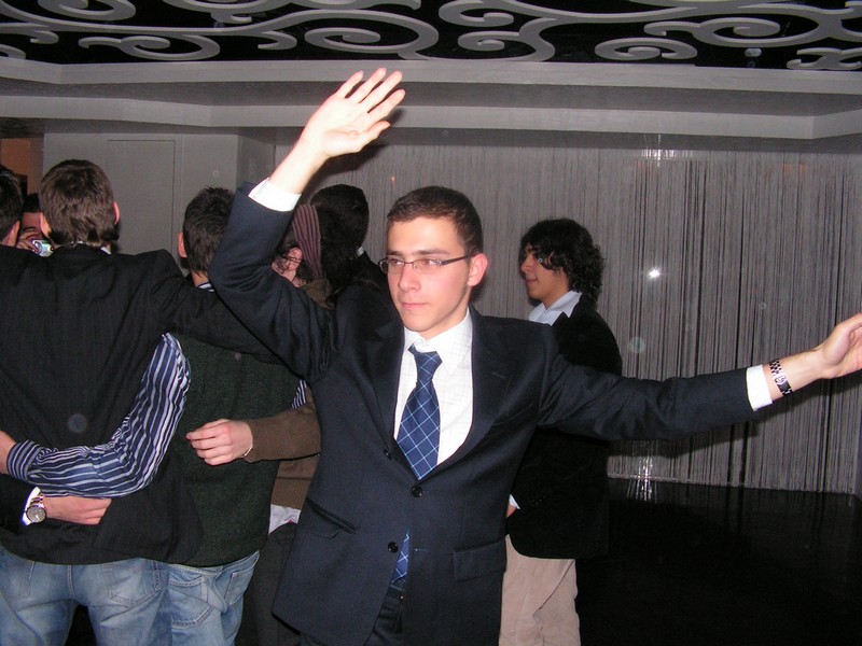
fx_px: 896
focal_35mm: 36
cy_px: 323
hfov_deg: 51.4
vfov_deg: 39.7
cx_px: 431
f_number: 3.2
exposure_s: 1/40
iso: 200
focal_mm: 6
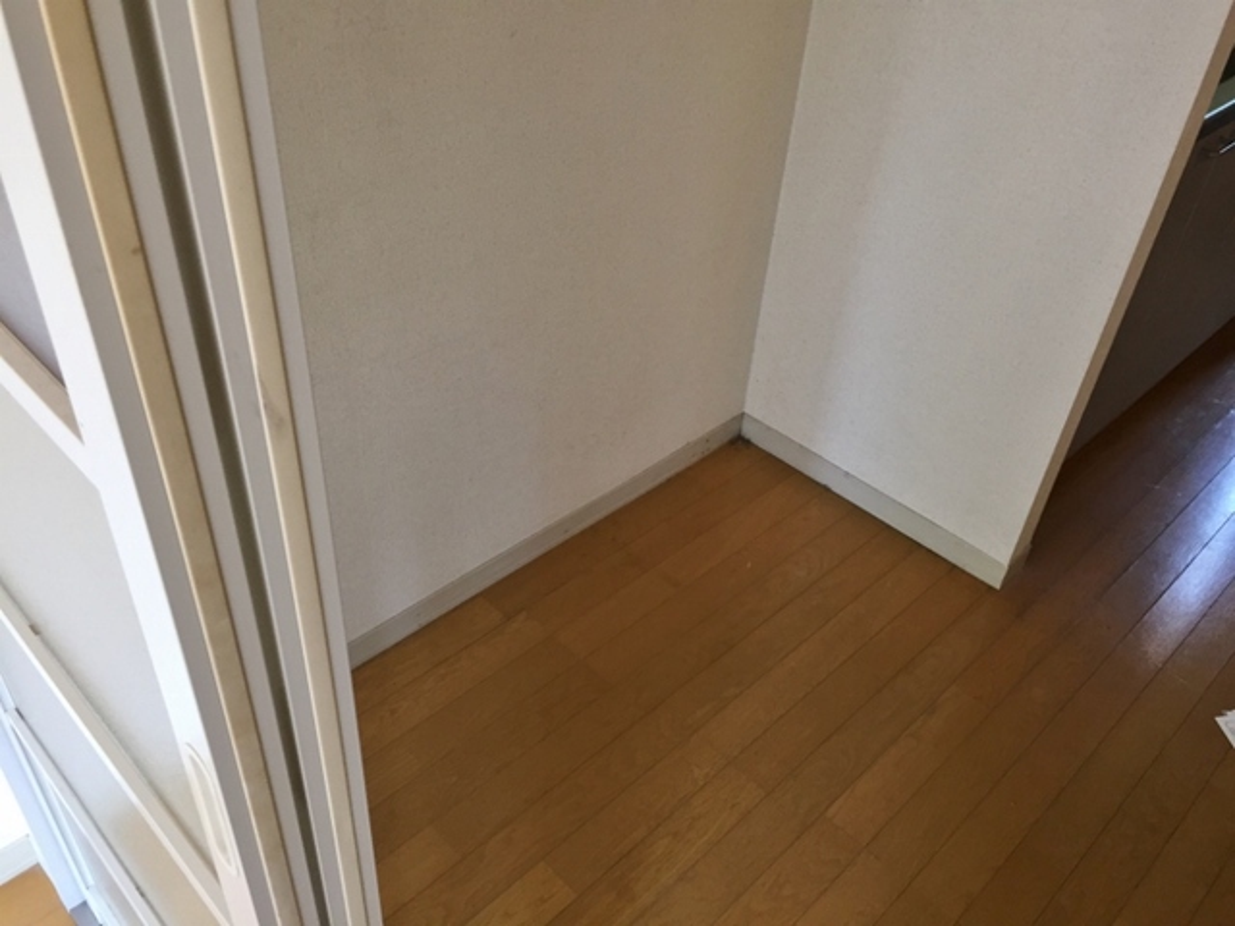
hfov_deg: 61.7
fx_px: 1035
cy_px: 463
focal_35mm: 29
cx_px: 618
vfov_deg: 48.2
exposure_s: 1/33
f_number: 2.2
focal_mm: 4.15
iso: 64
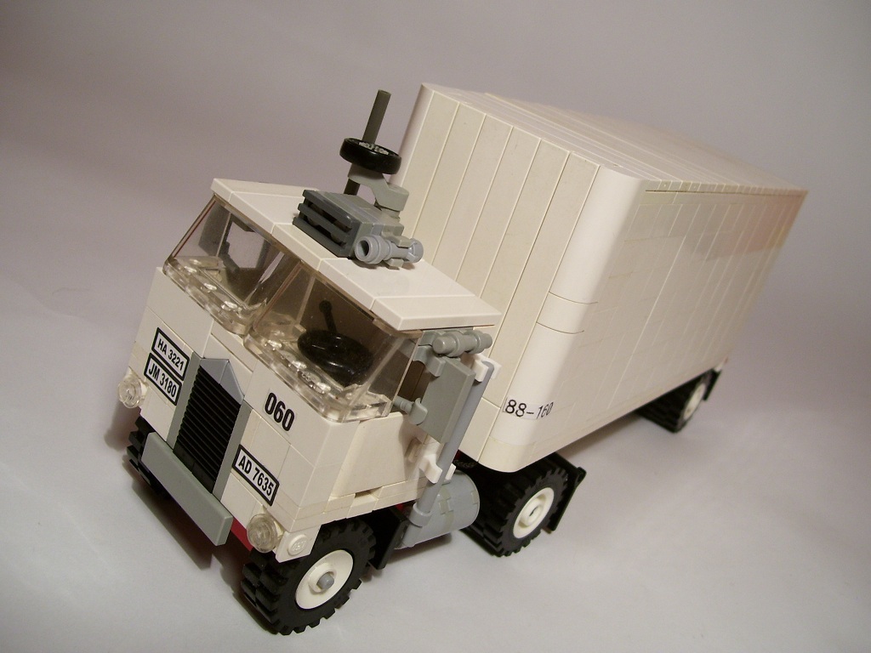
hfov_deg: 50.1
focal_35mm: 37
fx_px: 931
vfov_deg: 38.7
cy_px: 326
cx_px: 436
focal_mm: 6
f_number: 2.7
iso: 80
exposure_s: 1/30
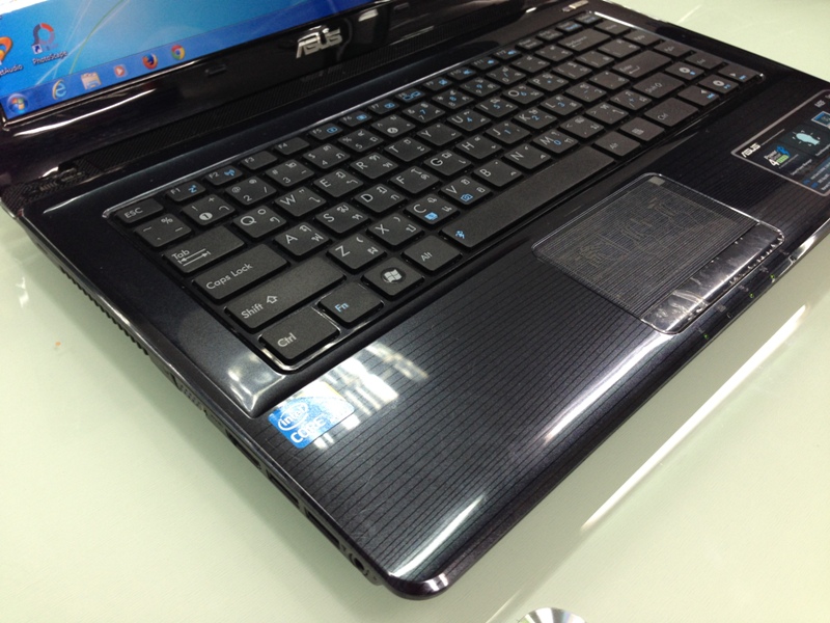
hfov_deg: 55.4
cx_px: 415
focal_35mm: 33
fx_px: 791
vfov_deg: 42.9
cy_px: 312
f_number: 2.4
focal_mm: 4.12
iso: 80
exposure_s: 1/20
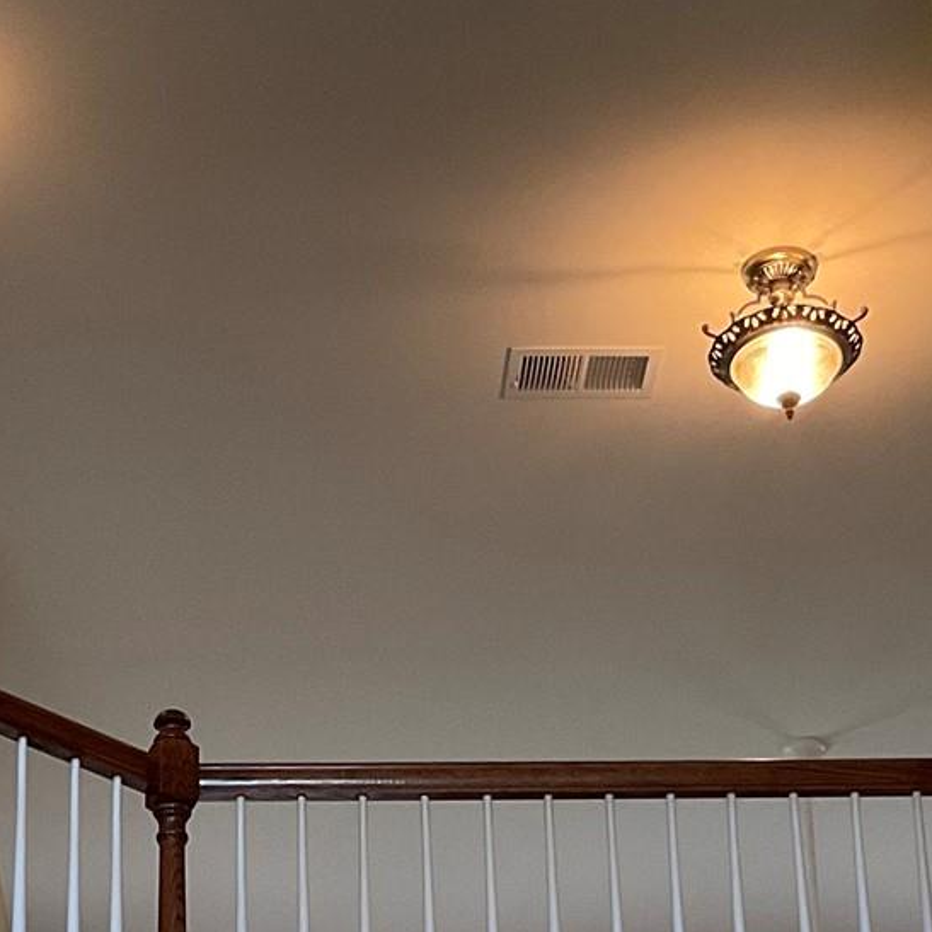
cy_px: 1111
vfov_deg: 17.3
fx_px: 2924
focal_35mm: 96
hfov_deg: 18.1
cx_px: 337
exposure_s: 1/60
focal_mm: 3
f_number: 1.8
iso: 100
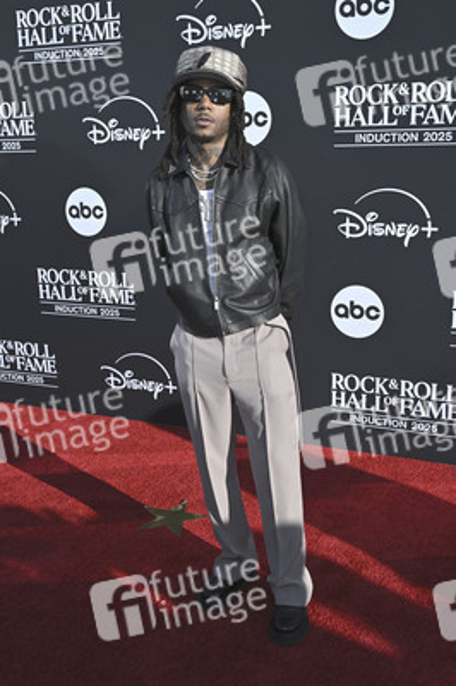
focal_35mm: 35
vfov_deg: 54.5
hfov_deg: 37.8
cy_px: 343
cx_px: 228
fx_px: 666
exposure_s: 1/320
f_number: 10
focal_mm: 35
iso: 200
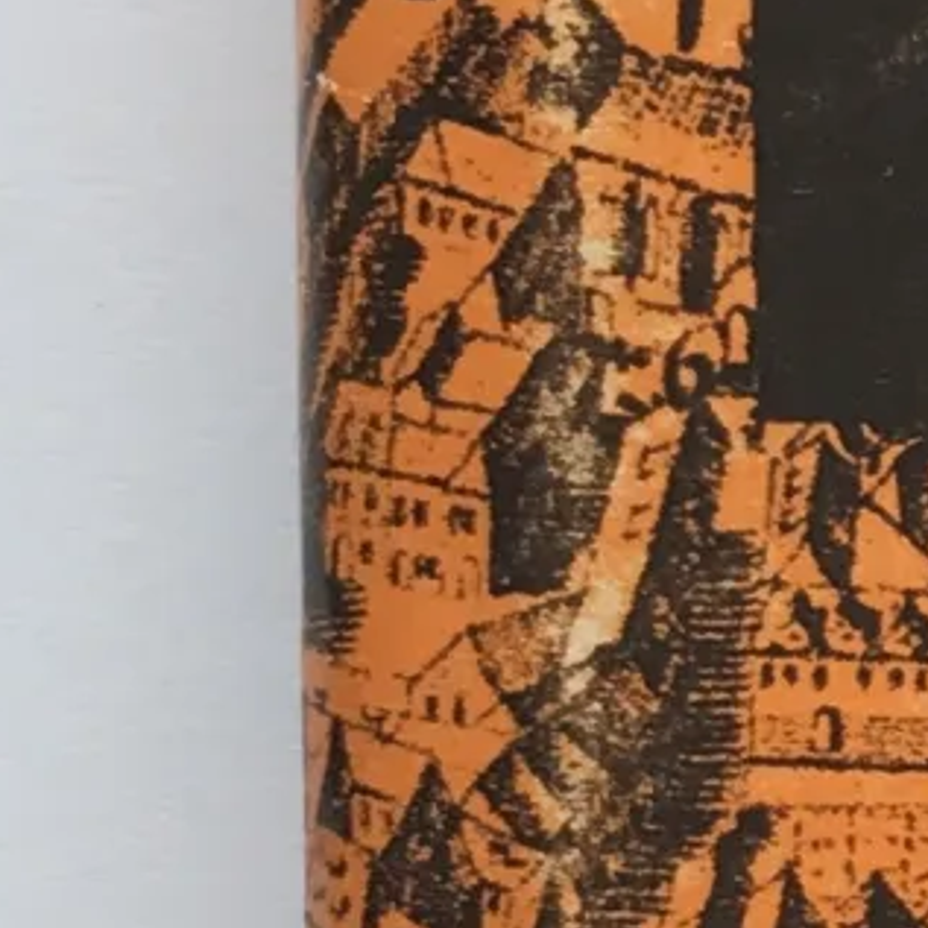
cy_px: 1071
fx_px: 6066
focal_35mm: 200
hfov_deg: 8.2
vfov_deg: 8.7
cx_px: 2023
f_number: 1.8
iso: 20
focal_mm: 3.99
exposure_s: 1/148
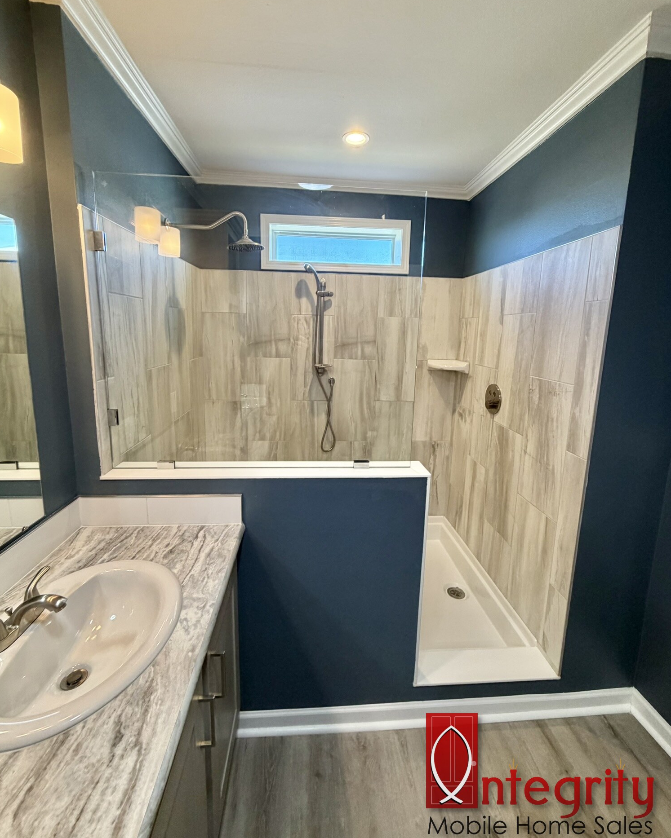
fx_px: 372
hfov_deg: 84.0
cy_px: 389
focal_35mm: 15
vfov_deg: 96.6
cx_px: 333
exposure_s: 1/120
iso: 320
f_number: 2.2
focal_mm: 2.22
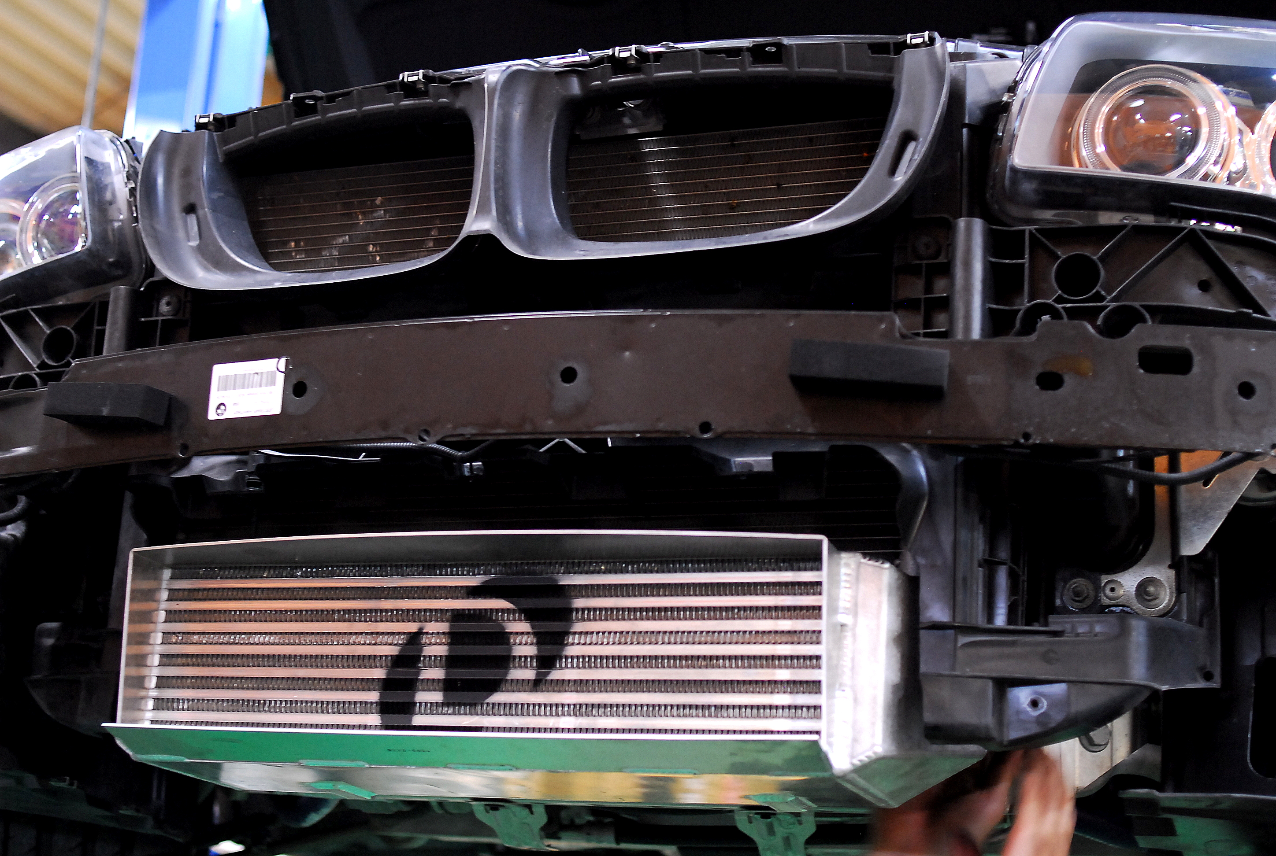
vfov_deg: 25.9
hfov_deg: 37.8
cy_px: 428
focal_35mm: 52
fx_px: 1865
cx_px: 638
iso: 640
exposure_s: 1/15
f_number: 2.8
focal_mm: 35
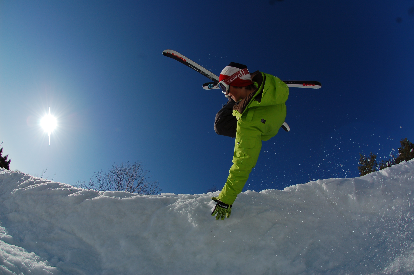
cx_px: 207
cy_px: 138
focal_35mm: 16
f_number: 6.3
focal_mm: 10.5
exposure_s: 1/2000
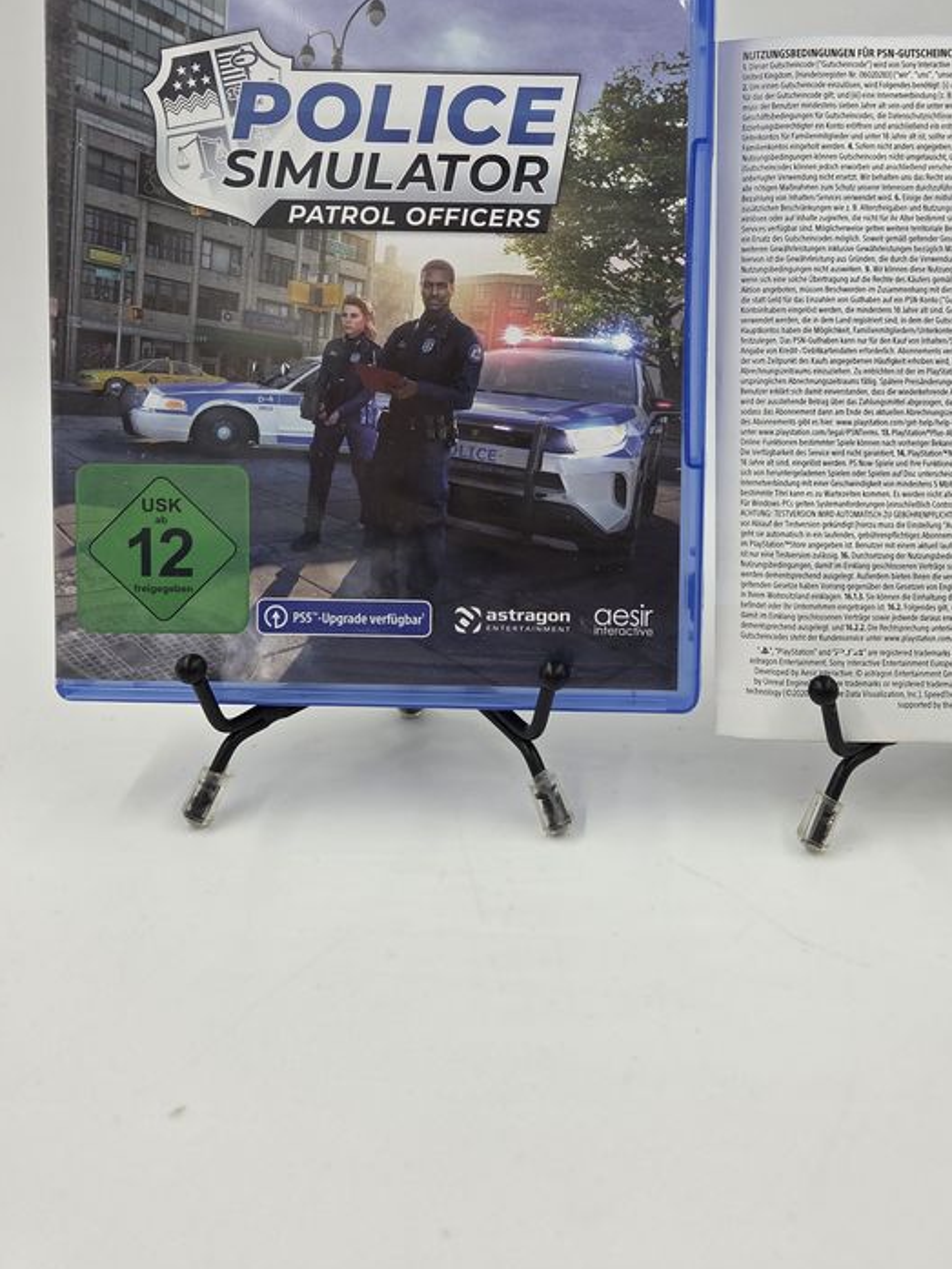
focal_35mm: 33
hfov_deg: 42.2
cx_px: 664
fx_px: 1210
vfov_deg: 54.1
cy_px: 408
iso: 80
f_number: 1.8
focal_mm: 5.4
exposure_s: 1/586
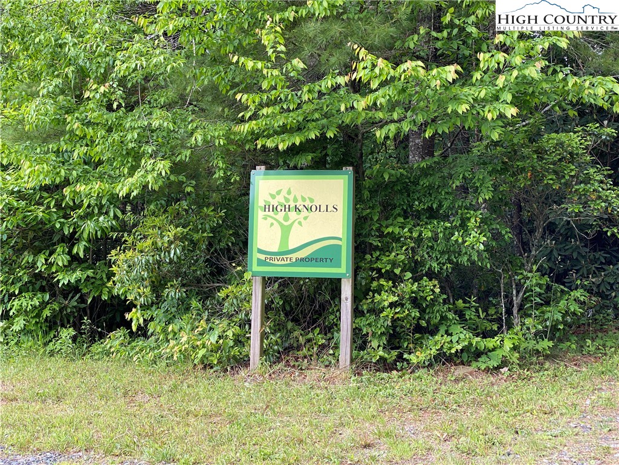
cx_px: 310
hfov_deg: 36.8
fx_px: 930
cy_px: 232
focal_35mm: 52
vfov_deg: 28.0
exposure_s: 1/122
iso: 32
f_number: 2
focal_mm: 6
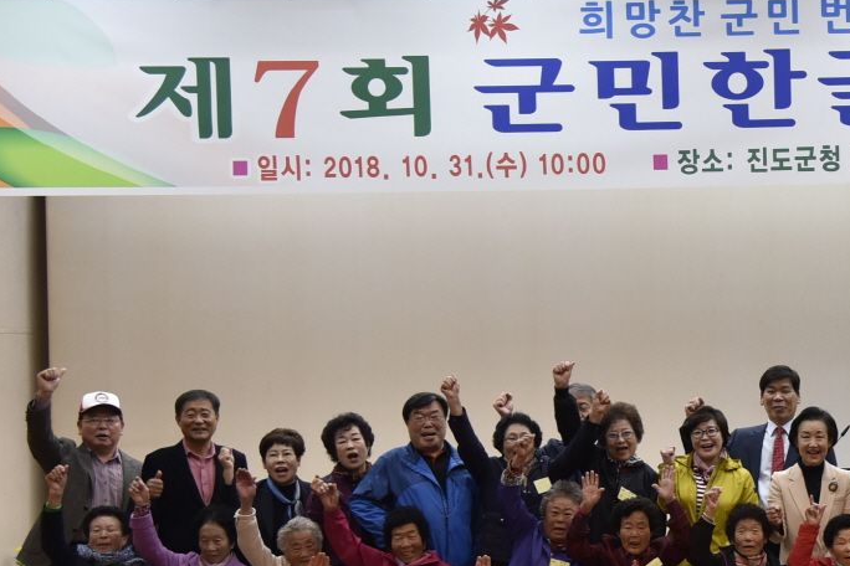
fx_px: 2361
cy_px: 420
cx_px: 874
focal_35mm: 100
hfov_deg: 19.7
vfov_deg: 13.6
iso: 1000
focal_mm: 38
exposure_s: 1/125
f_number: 4.5
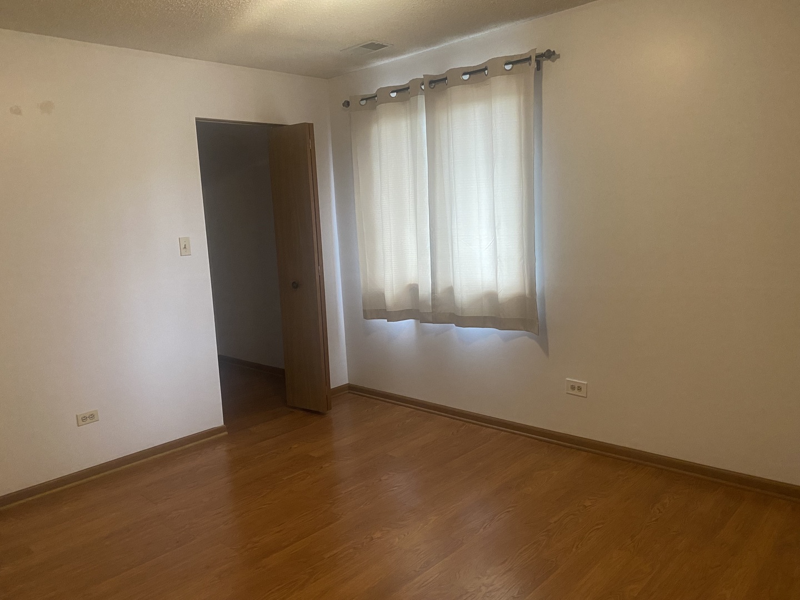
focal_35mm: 26
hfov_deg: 67.3
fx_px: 601
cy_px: 300
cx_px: 400
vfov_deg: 53.1
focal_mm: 4.25
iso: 500
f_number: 1.8
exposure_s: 1/60
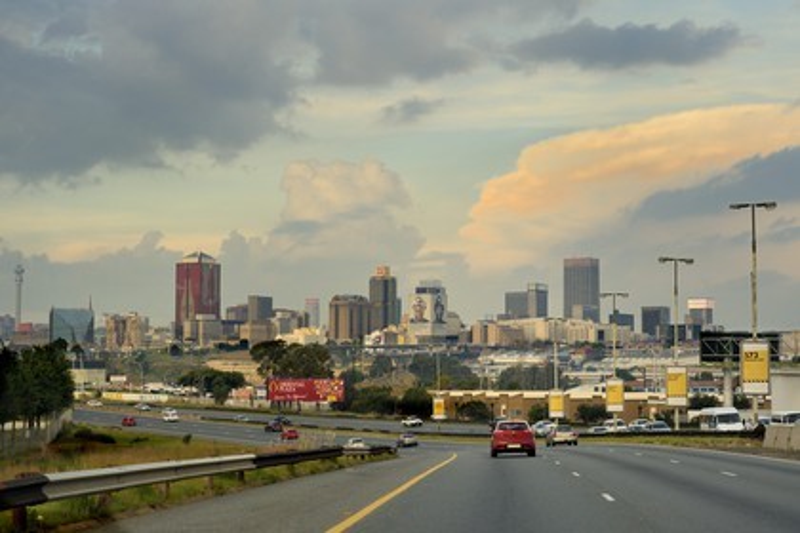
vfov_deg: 19.5
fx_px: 1555
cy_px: 266
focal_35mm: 70
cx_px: 400
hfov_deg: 28.8
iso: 400
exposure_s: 1/320
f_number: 5.6
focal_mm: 70
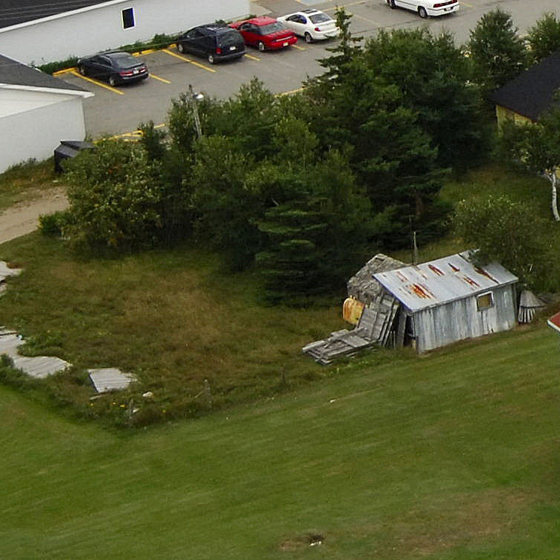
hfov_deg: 5.6
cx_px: 1119
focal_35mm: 305
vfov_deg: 5.7
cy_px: 139
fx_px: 5582
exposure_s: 1/1000
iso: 400
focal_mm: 42
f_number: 7.1
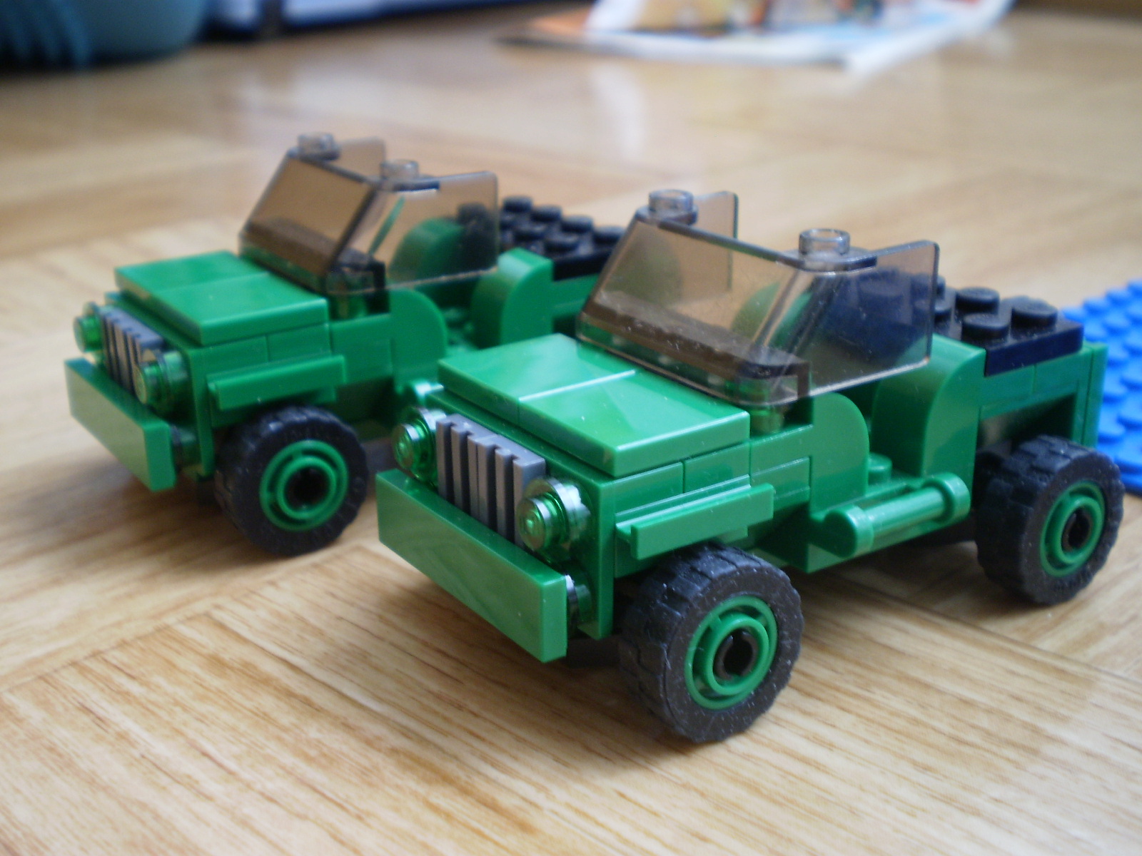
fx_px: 1386
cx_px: 571
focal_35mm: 42
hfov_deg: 44.8
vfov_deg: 34.3
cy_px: 428
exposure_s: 1/8
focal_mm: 7.4
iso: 125
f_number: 3.5
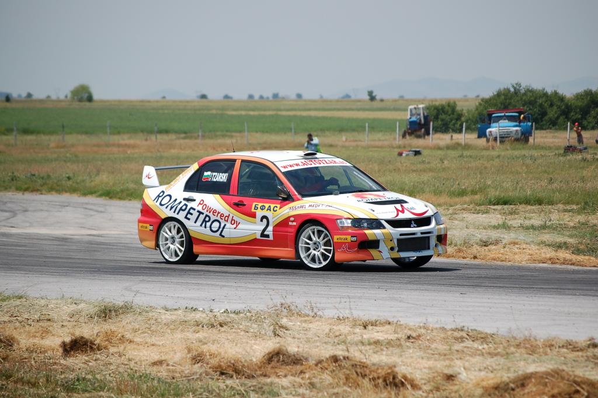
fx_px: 3112
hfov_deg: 11.0
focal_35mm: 188
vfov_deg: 7.3
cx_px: 299
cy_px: 199
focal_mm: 125
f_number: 5
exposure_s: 1/1250
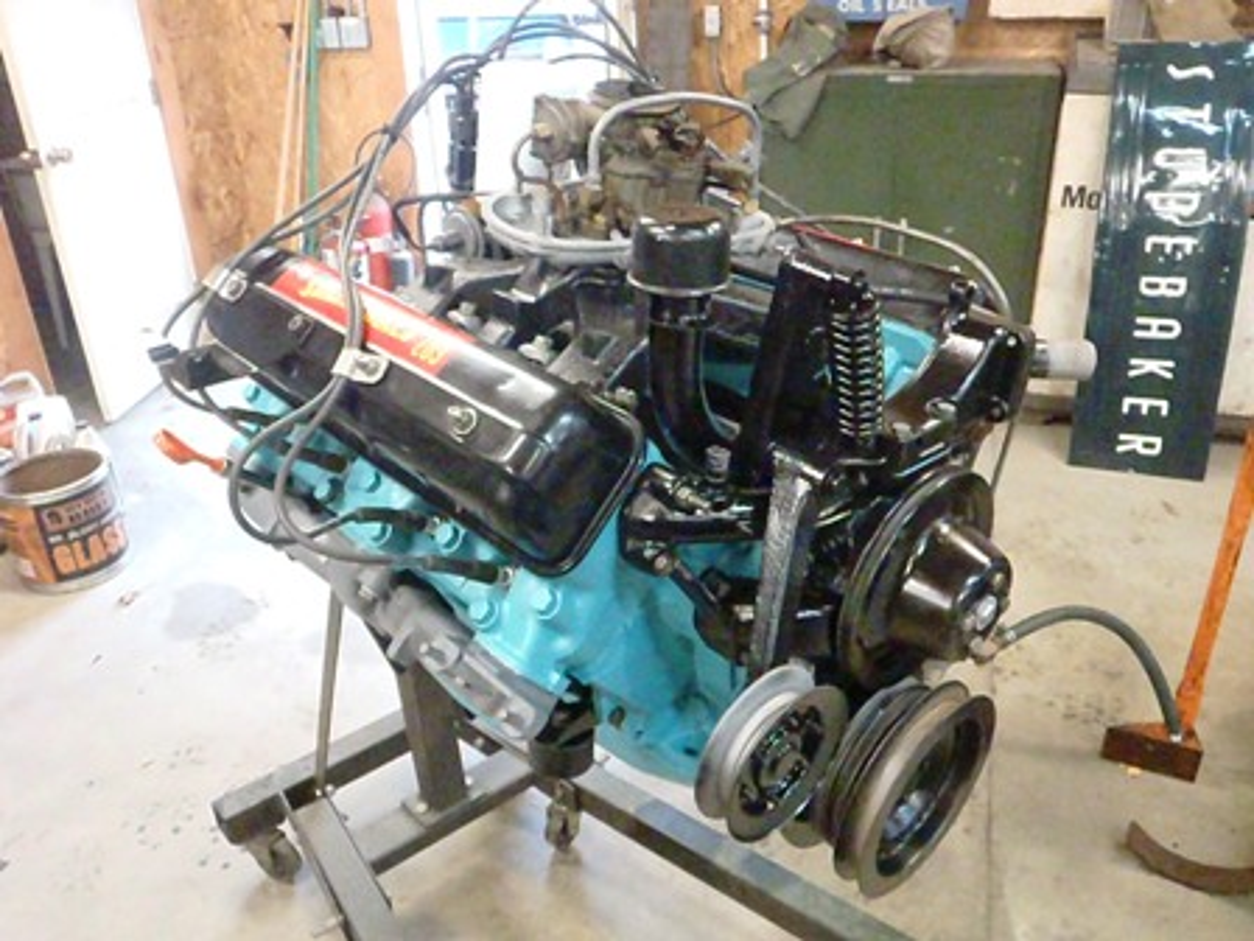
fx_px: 1014
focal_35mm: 28
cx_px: 627
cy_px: 470
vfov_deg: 49.7
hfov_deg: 63.4
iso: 2500
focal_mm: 5
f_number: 3.5
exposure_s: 1/50
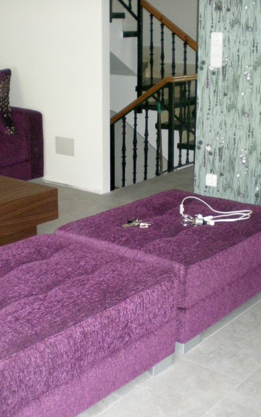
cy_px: 209
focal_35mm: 54
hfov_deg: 23.9
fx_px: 614
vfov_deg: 37.5
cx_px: 98
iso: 677
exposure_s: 1/60
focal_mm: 6.3
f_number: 3.1
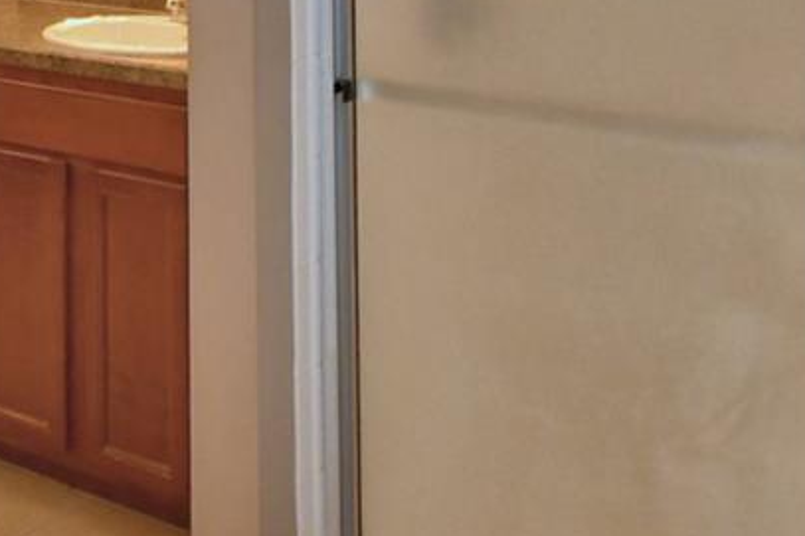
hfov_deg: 33.0
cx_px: 162
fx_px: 1319
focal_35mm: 59
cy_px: -235
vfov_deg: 20.2
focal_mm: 10
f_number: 4.5
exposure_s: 1/30
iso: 720
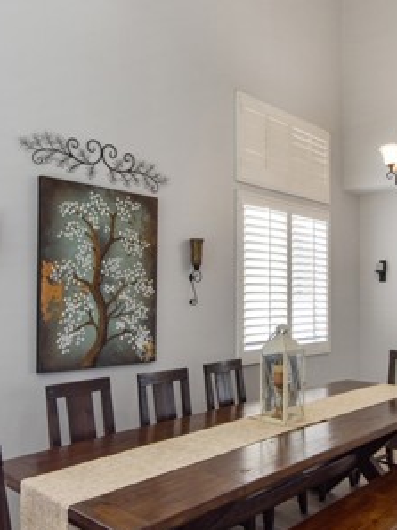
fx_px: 475
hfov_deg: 45.3
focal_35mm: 31
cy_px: 309
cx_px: 217
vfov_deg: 58.1
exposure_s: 1/60
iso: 200
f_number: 4
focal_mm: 10
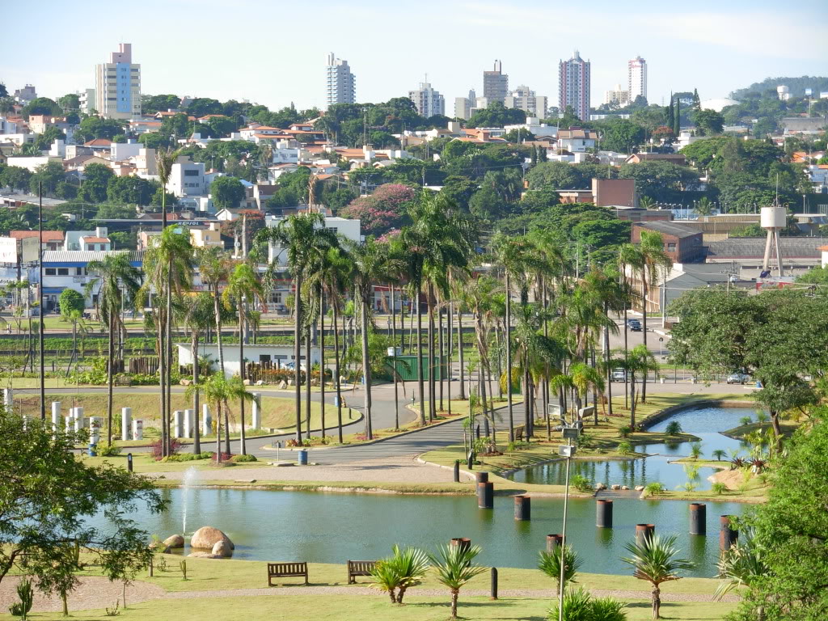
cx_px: 414
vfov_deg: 14.2
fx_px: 2488
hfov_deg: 18.9
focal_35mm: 104
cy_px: 310
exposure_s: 1/296
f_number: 4
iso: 79
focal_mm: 17.2
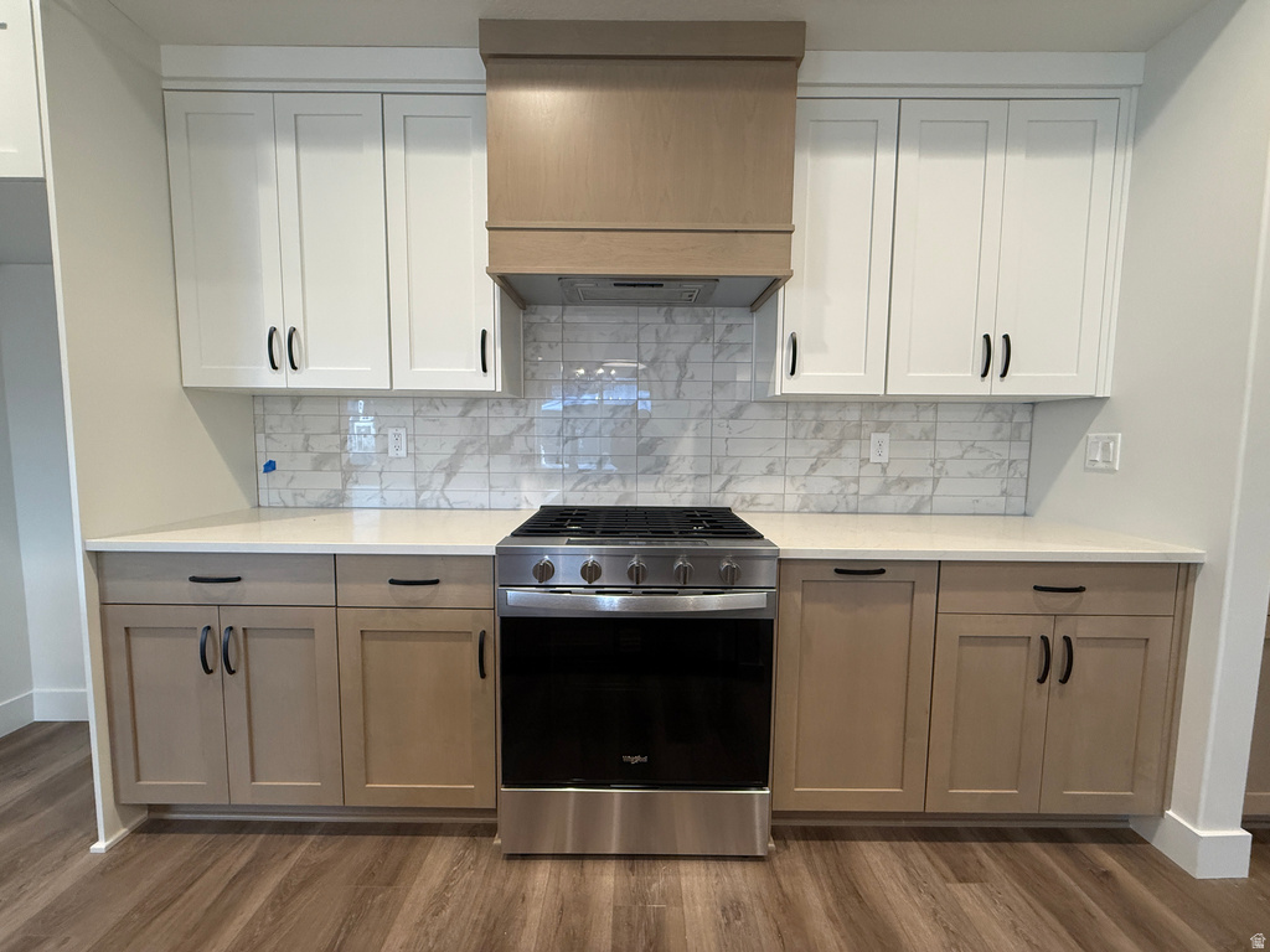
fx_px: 514
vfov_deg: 85.7
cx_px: 635
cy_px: 476
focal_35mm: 14
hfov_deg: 102.1
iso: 250
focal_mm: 2.22
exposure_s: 1/120
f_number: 2.2
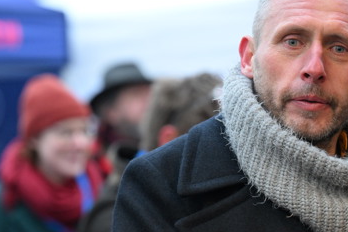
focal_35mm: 228
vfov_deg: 6.0
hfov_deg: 9.0
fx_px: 2204
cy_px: 167
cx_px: 270
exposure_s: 1/400
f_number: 3.5
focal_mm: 115
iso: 3200
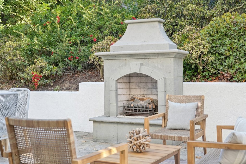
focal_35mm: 49
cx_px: 123
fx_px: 335
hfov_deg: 40.4
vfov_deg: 27.5
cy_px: 82
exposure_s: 1/320
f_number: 4
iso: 400
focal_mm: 49
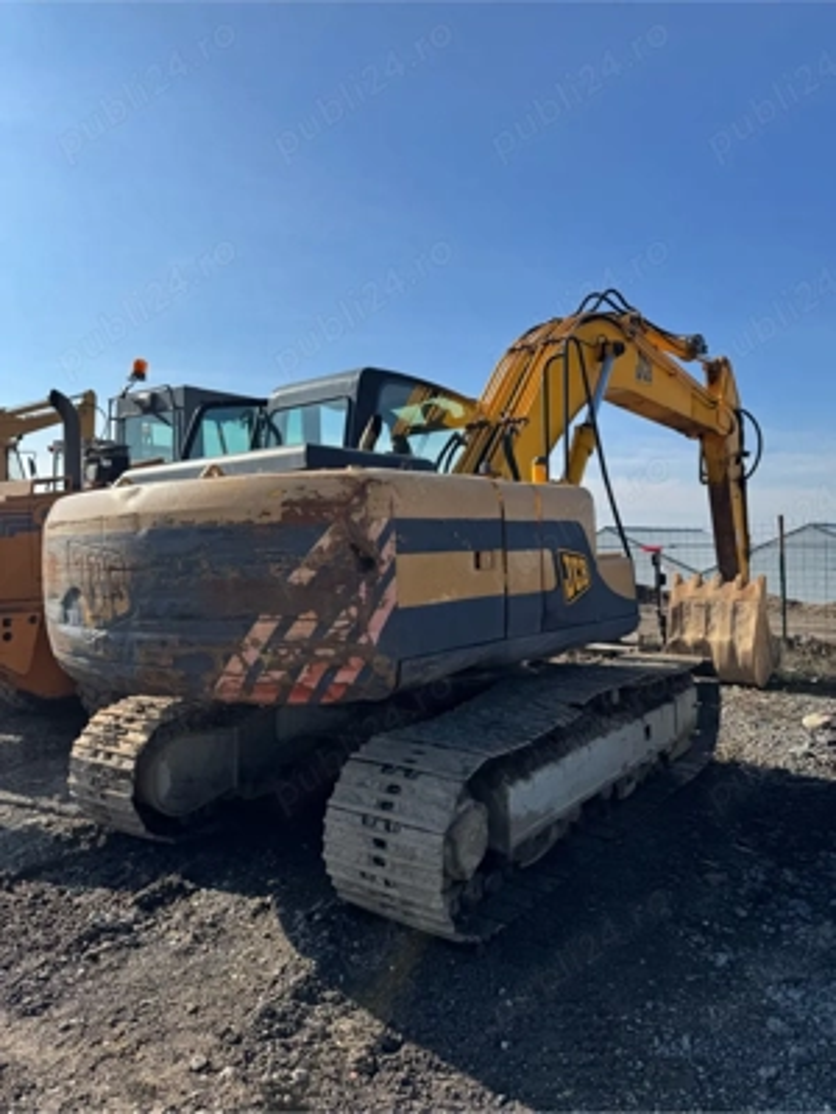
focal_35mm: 24
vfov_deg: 71.6
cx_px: 418
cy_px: 557
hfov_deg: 56.8
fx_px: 773
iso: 80
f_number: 1.78
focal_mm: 6.76
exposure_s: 1/5348
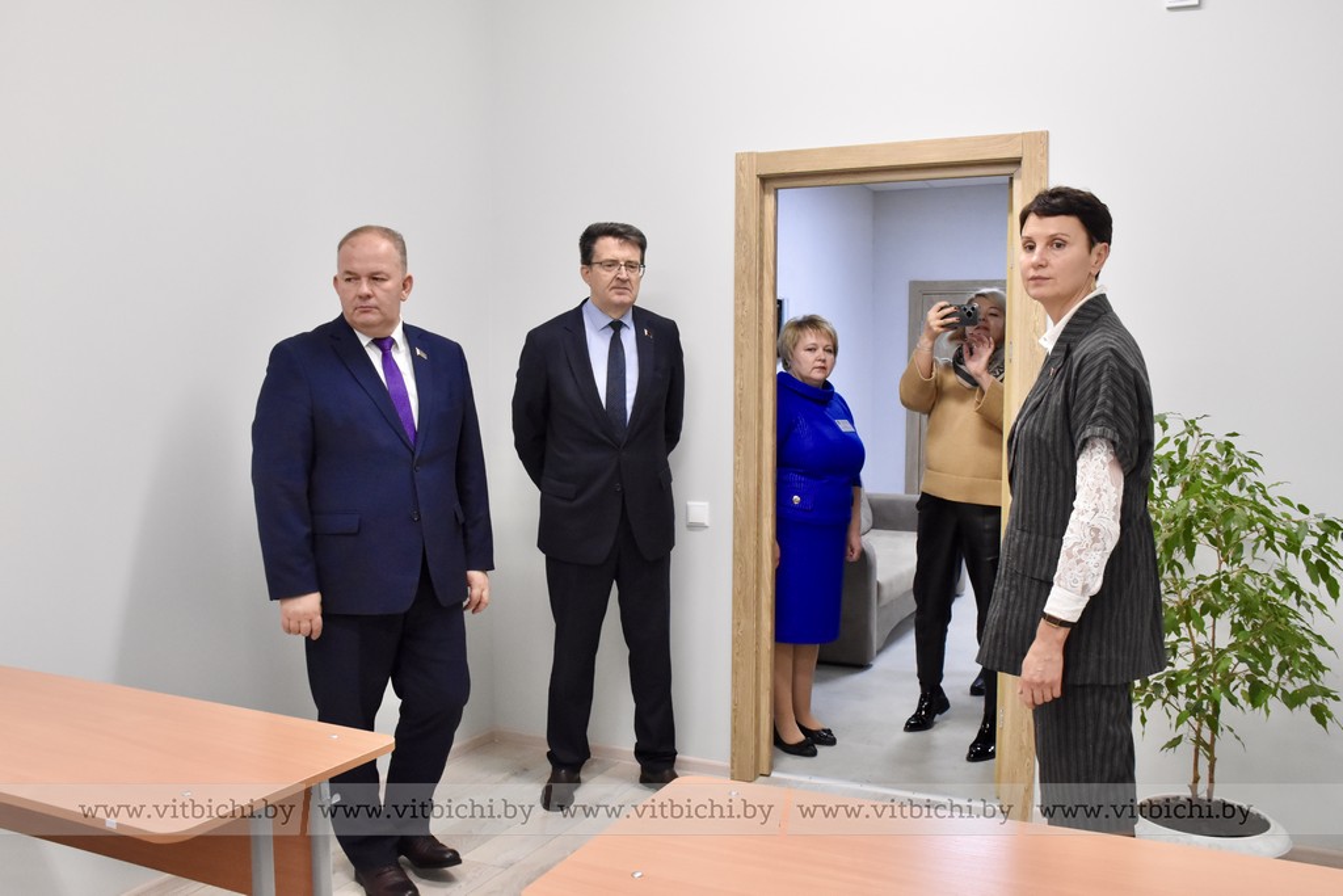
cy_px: 448
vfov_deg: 43.6
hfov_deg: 61.9
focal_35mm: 30
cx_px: 672
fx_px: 1119
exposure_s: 1/80
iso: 2500
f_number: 7.1
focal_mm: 20
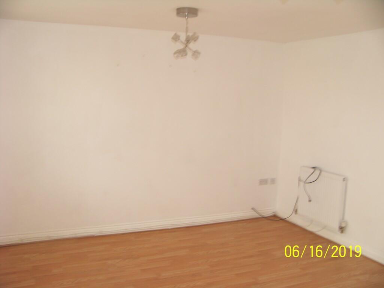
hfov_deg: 51.4
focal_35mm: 36
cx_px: 192
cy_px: 144
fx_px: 399
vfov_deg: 39.7
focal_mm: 5.85
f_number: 3.2
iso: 64
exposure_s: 1/20
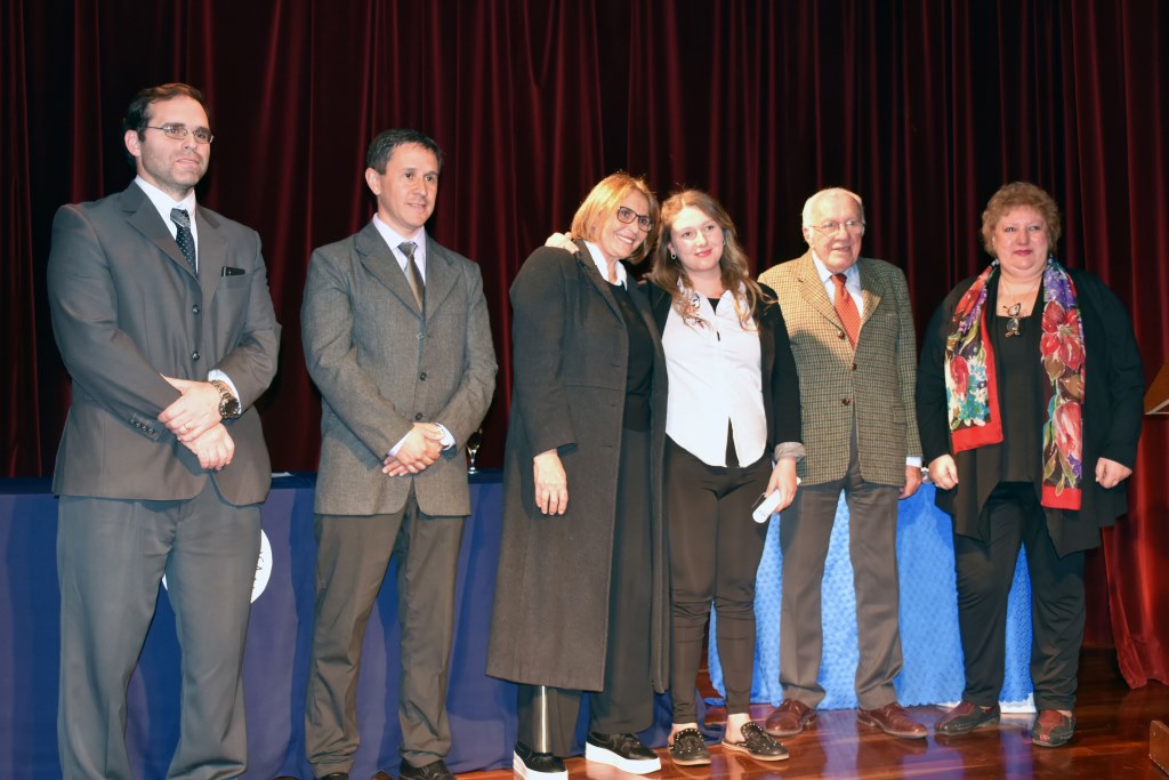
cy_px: 390
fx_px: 1267
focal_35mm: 39
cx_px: 584
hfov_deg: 49.5
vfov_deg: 34.2
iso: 800
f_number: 5
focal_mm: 26
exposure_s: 1/60
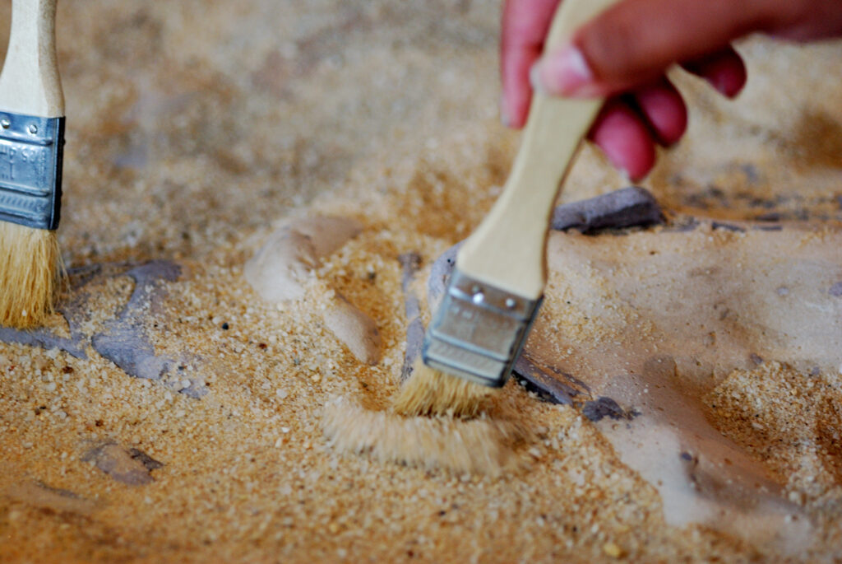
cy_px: 282
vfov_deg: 8.7
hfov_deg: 13.0
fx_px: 3687
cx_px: 421
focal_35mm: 158
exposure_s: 1/125
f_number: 3.2
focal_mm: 105
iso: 320
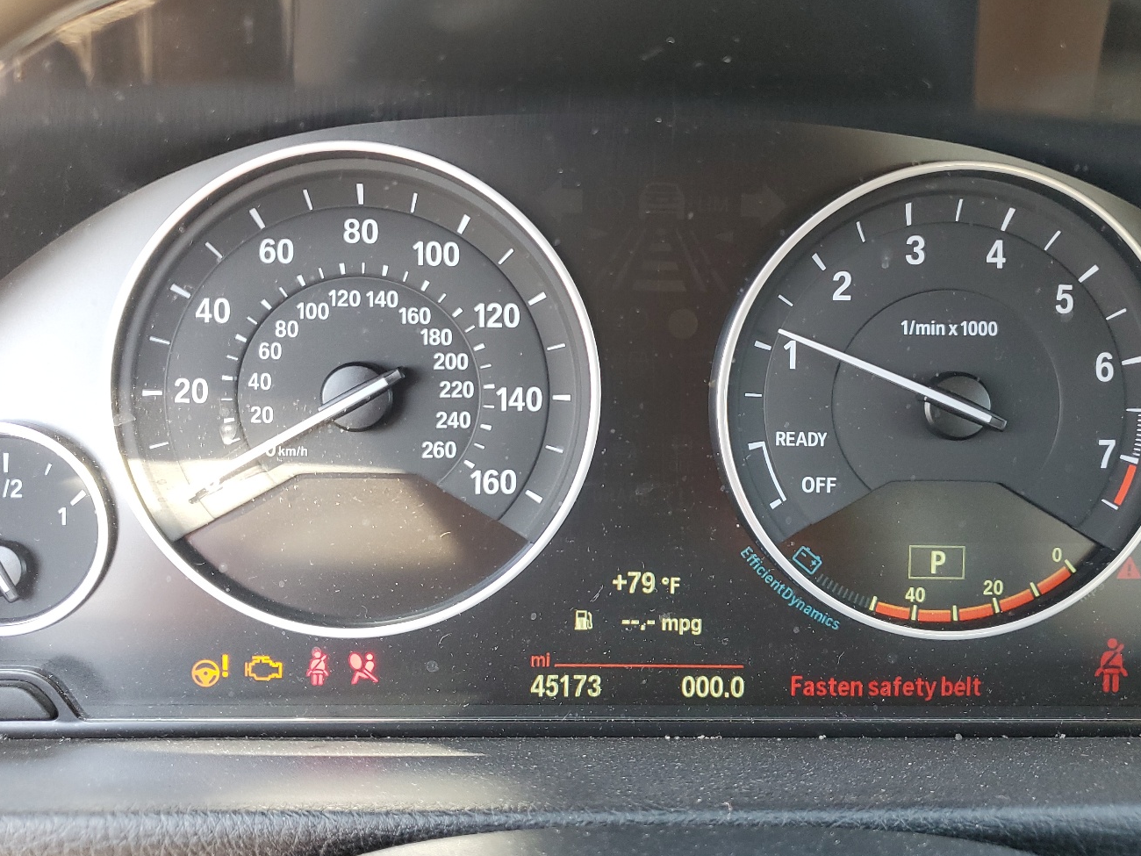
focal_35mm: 32
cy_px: 412
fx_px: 1055
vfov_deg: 44.2
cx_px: 602
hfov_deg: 56.8
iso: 86
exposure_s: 1/120
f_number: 1.5
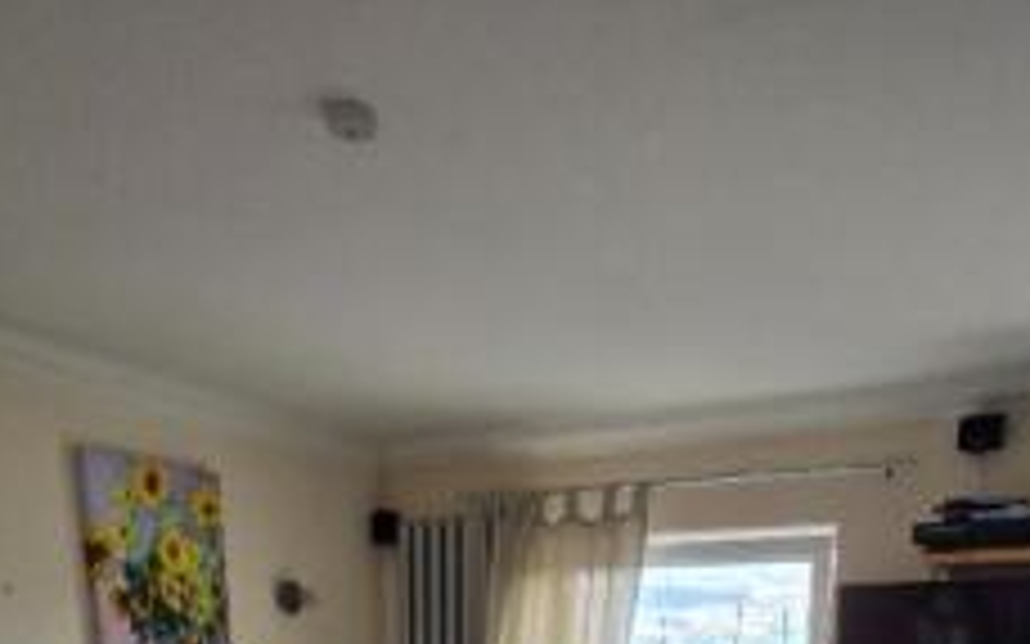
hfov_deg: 55.2
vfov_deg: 26.3
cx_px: 573
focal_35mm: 35
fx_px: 982
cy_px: 971
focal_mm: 2.2
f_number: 2.2
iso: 80
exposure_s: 1/120
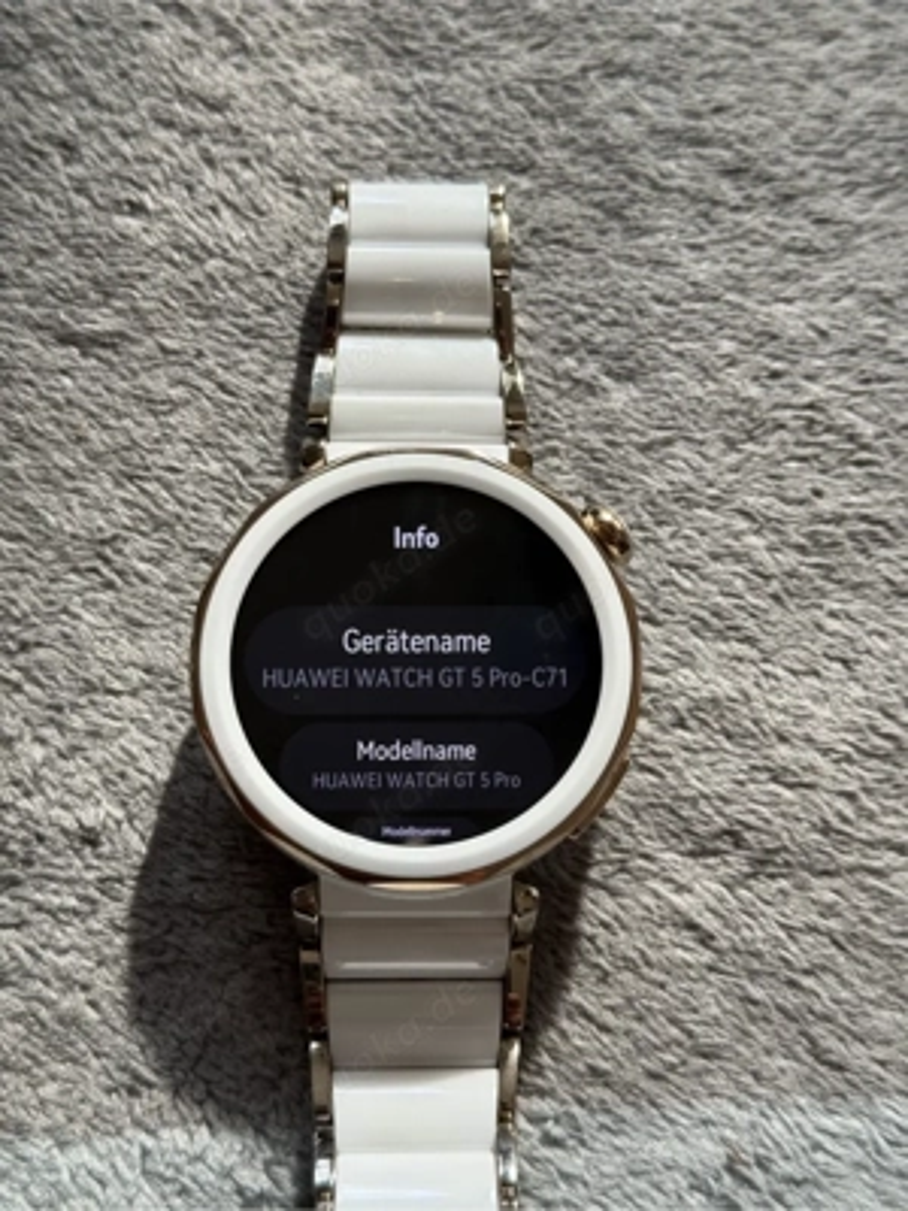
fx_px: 1679
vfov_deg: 39.7
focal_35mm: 48
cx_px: 454
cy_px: 606
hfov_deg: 30.3
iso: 64
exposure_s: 1/130
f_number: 1.78
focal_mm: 6.76
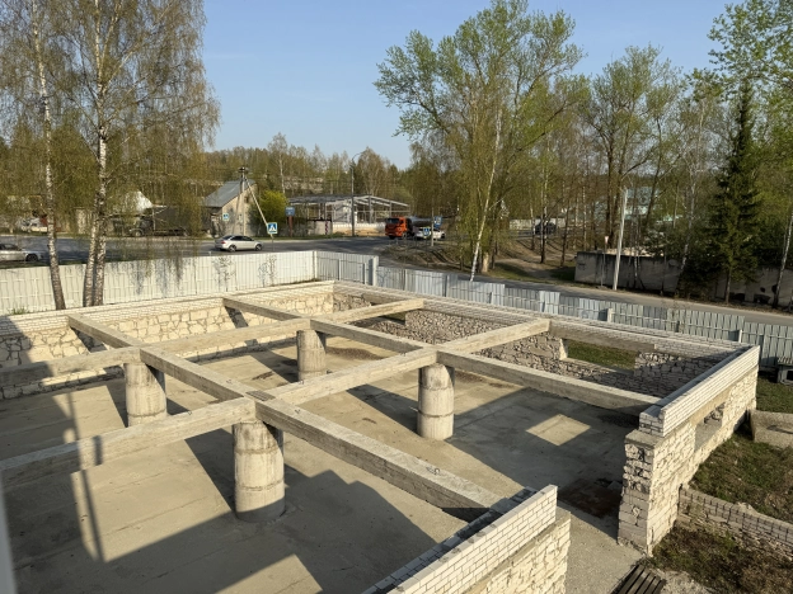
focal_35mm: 24
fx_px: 550
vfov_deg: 56.8
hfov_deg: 71.6
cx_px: 396
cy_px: 297
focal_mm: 6.76
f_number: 1.78
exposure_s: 1/4975
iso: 80
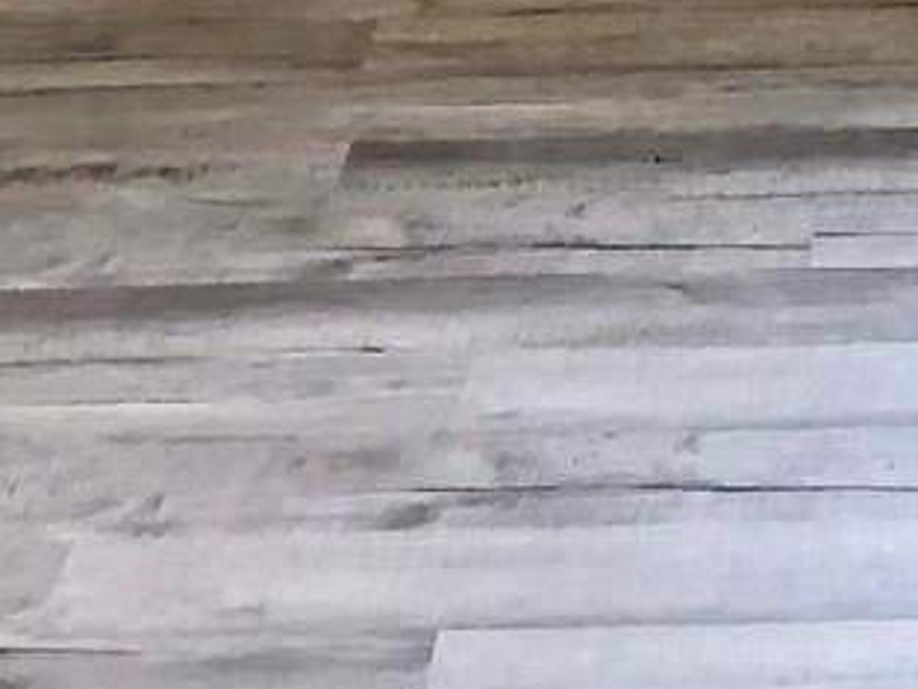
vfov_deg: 7.3
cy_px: -1198
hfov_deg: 10.5
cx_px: 1200
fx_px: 4880
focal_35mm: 184
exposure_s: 1/120
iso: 25
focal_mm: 3.99
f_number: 1.8
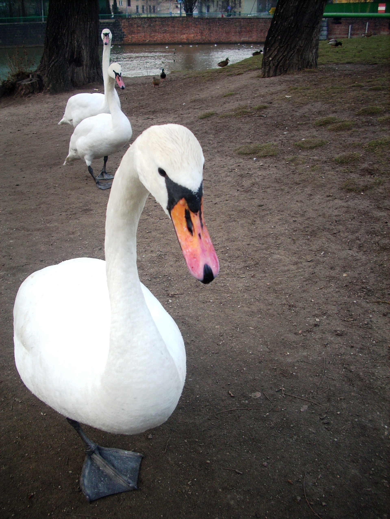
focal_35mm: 37
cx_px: 195
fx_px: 556
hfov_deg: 38.7
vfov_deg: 50.1
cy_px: 260
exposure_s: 1/81.3
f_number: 2.8
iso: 64
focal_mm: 6.2
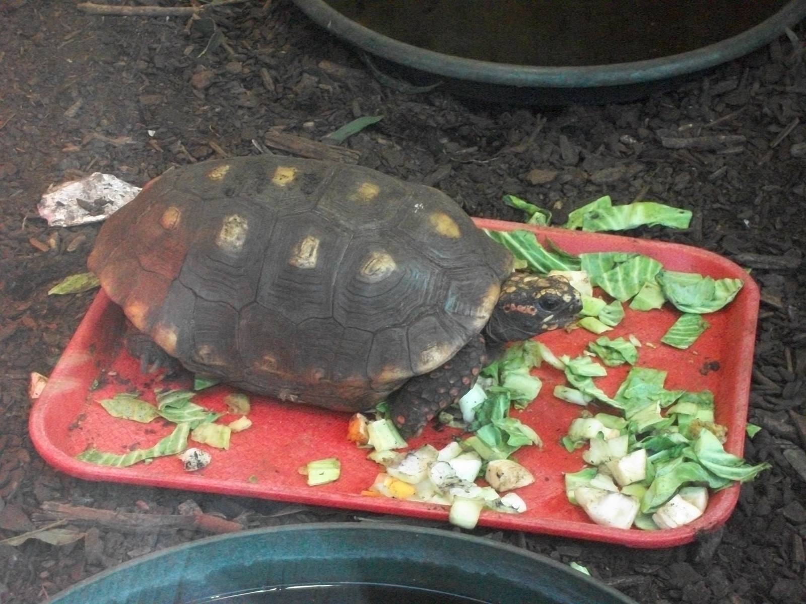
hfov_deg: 20.4
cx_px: 403
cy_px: 302
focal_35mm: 96
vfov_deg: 15.4
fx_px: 2235
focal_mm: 17.1
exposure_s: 1/40
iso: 800
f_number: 5.2
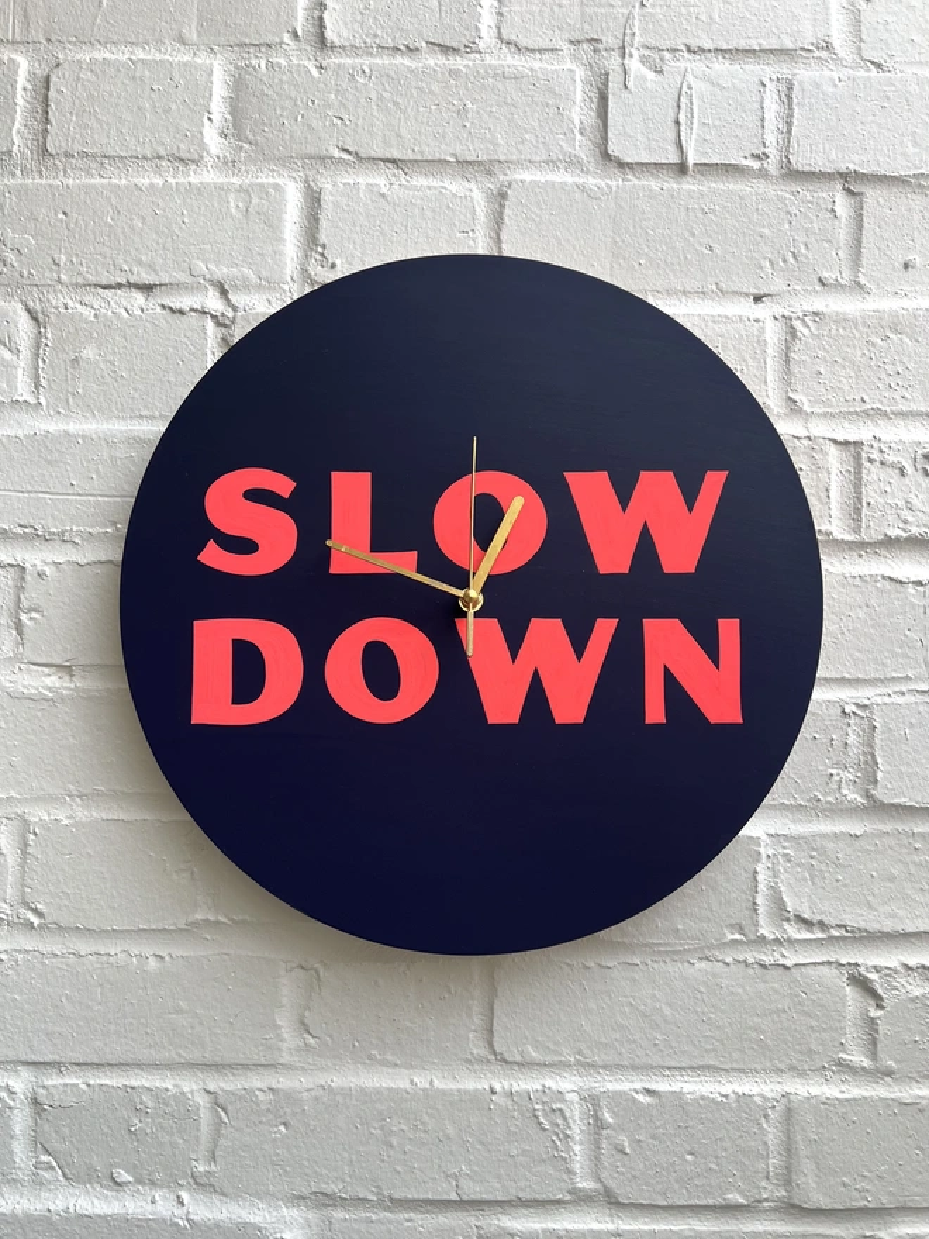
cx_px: 464
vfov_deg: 67.3
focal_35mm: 26
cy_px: 620
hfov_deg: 53.1
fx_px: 930
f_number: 1.5
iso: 80
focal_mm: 5.7
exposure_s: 1/121
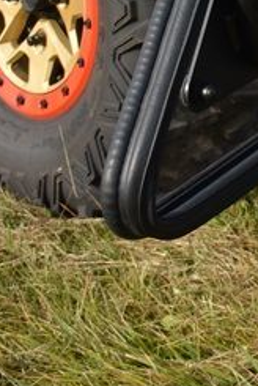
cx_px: 473
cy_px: -320
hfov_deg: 9.8
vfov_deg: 13.8
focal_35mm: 132
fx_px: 1415
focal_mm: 18
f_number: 8
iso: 140
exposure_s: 1/250
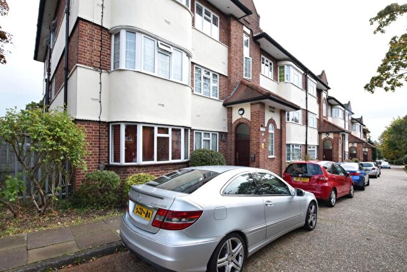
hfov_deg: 96.7
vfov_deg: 73.7
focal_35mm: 16
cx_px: 208
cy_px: 144
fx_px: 181
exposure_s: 1/250
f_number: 11
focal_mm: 10
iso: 1250
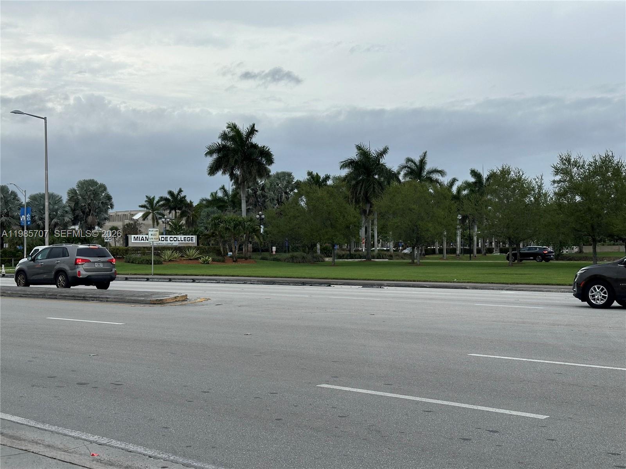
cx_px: 313
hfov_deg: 39.7
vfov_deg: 30.3
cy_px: 234
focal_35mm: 48
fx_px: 868
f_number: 1.78
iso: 64
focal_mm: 6.86
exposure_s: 1/1305
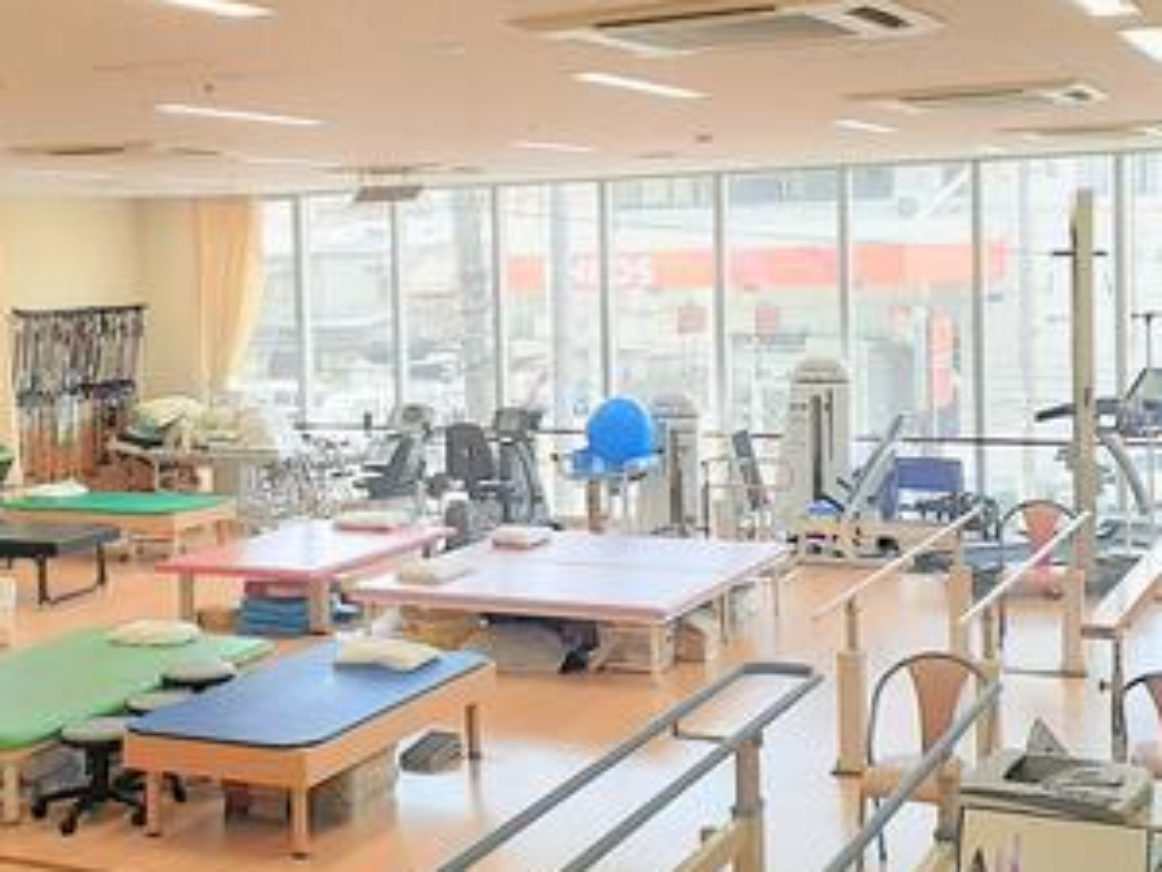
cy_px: 372
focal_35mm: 54
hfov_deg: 35.2
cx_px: 387
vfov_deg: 27.0
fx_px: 1813
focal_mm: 3.6
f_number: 1.9
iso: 100
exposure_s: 1/189
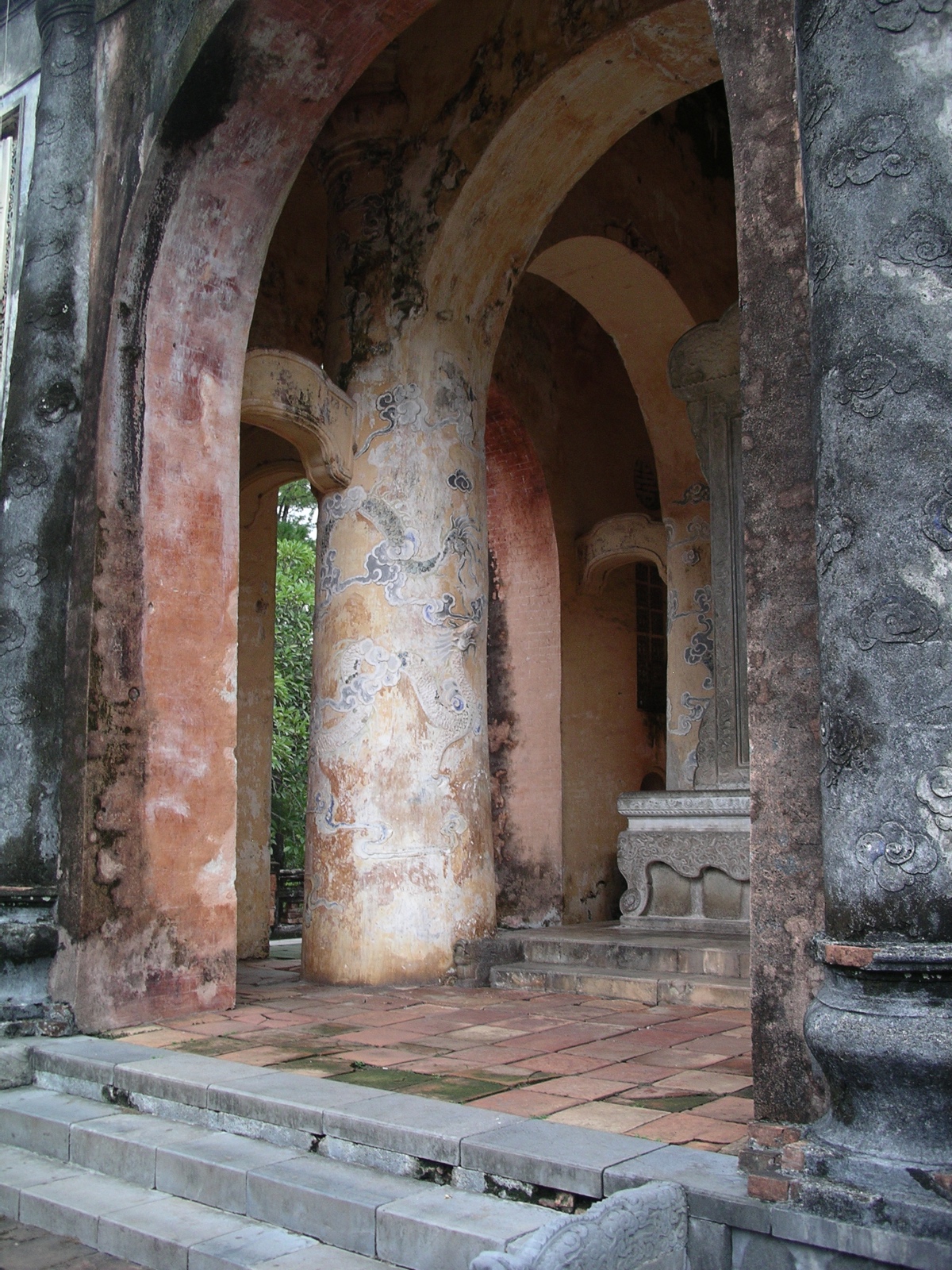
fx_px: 1357
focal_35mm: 37
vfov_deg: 50.1
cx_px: 476
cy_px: 635
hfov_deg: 38.7
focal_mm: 7.8
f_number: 2.8
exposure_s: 1/30
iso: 125
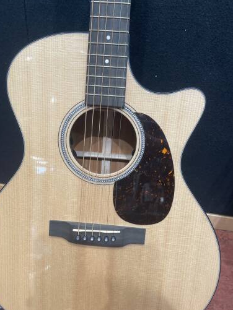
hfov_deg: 51.4
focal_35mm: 27
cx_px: 113
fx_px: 242
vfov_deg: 65.3
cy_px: 153
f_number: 1.6
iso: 125
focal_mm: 4.2
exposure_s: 1/120
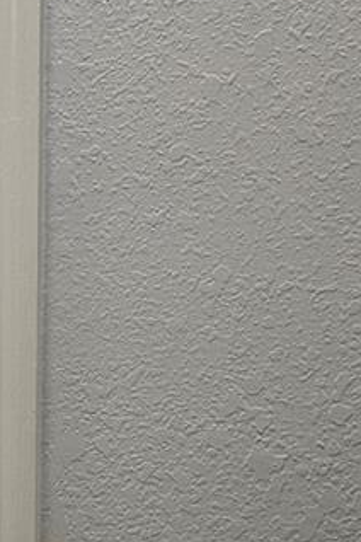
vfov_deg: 34.8
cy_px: 452
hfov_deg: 21.9
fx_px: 827
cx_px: -123
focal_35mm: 55
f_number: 2.2
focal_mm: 2.22
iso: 100
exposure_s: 1/120
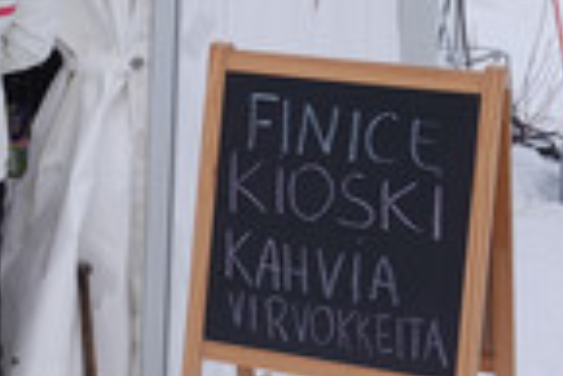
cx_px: -225
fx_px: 2332
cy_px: 85
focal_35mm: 149
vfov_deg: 9.2
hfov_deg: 13.2
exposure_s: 1/400
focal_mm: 17.55
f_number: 3.2
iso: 100
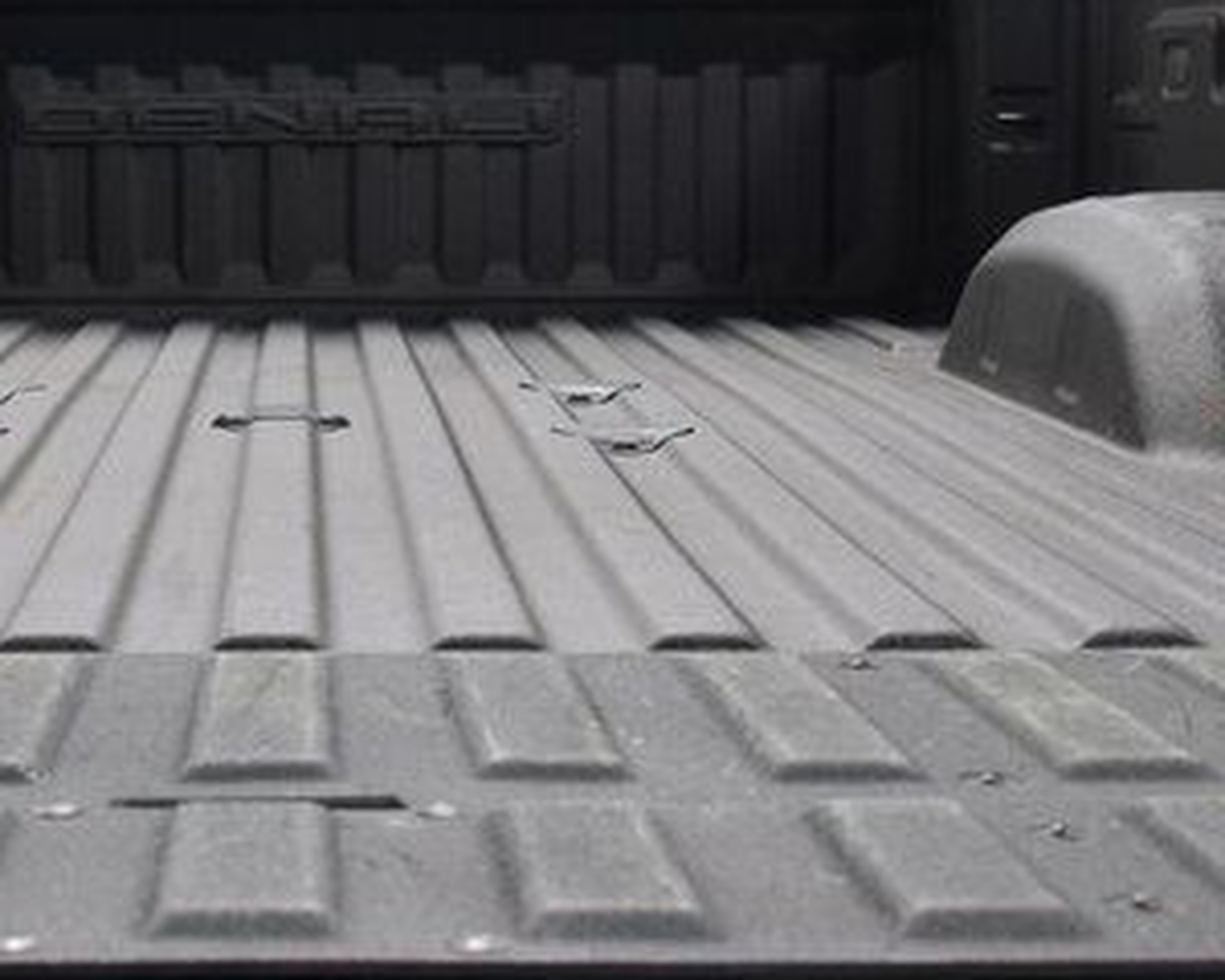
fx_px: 2610
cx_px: 286
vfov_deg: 21.1
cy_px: 267
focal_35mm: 72
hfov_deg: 26.0
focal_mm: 24
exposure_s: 1/15
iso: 900
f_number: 6.3
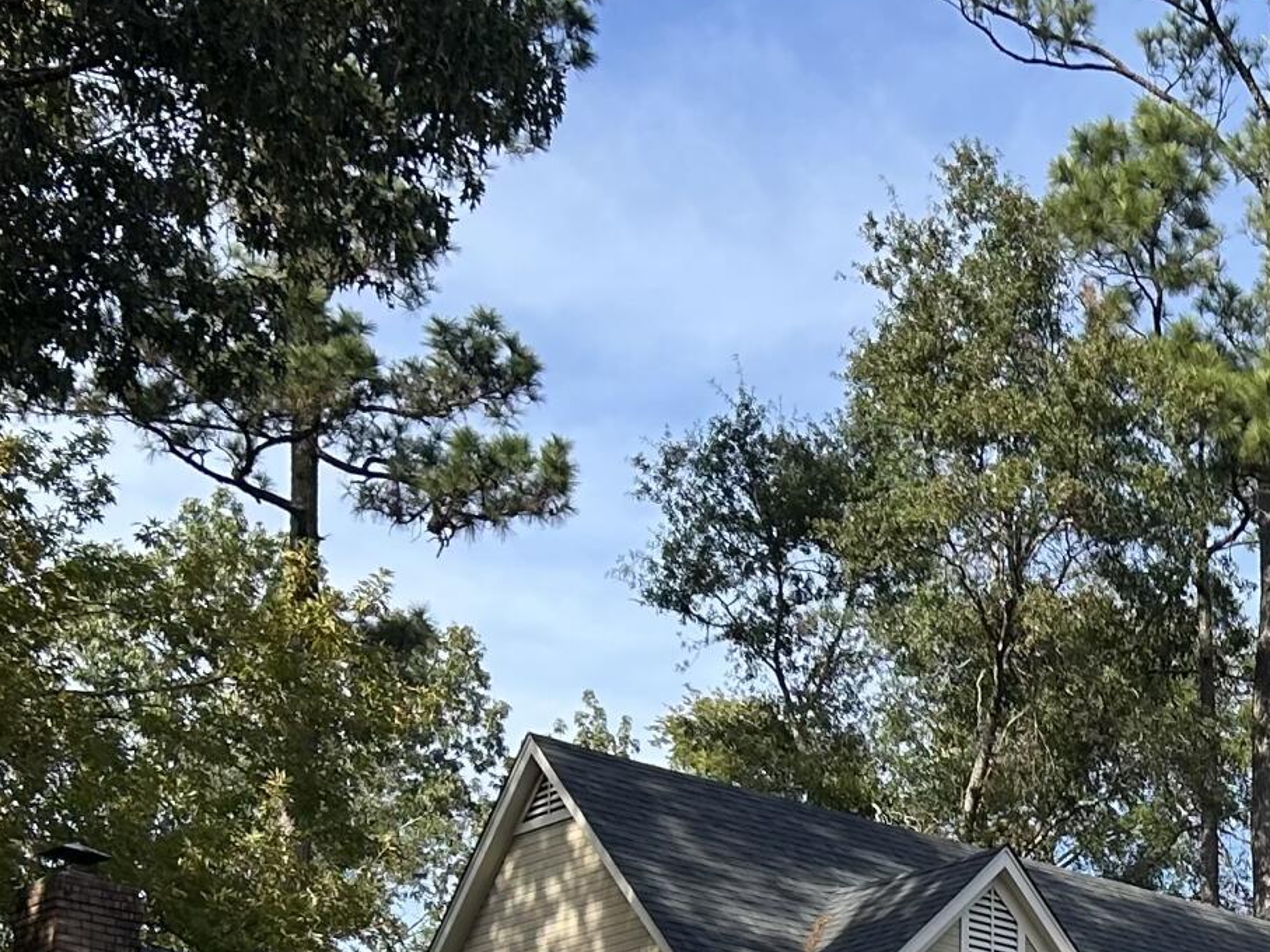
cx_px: 1539
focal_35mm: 86
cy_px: 1557
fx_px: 3155
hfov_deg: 21.1
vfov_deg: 15.4
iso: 50
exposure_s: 1/2045
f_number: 1.5
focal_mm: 5.7
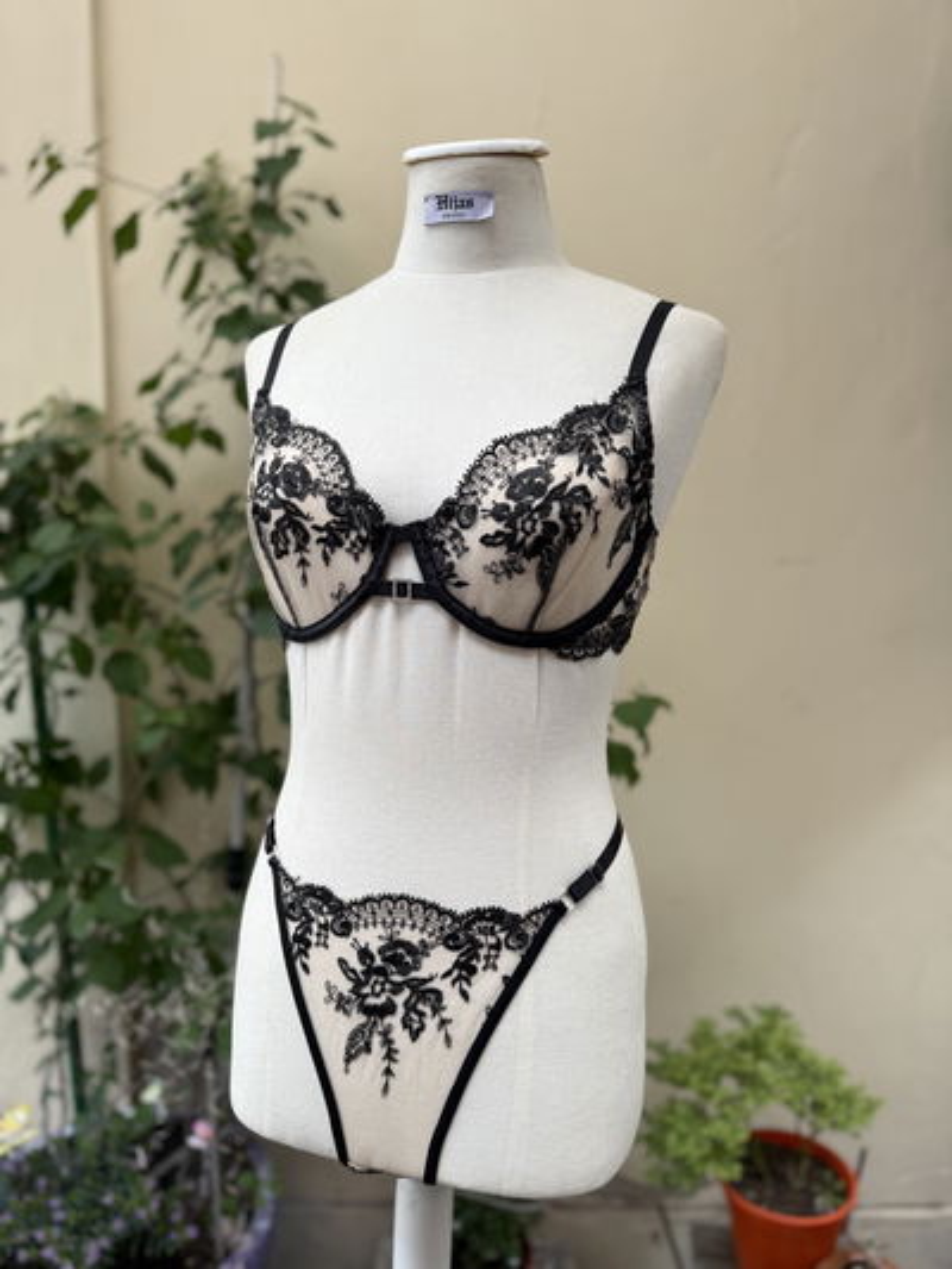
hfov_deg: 56.8
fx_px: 880
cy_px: 634
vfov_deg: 71.6
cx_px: 476
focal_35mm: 24
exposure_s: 1/262
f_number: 1.78
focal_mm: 6.76
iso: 64
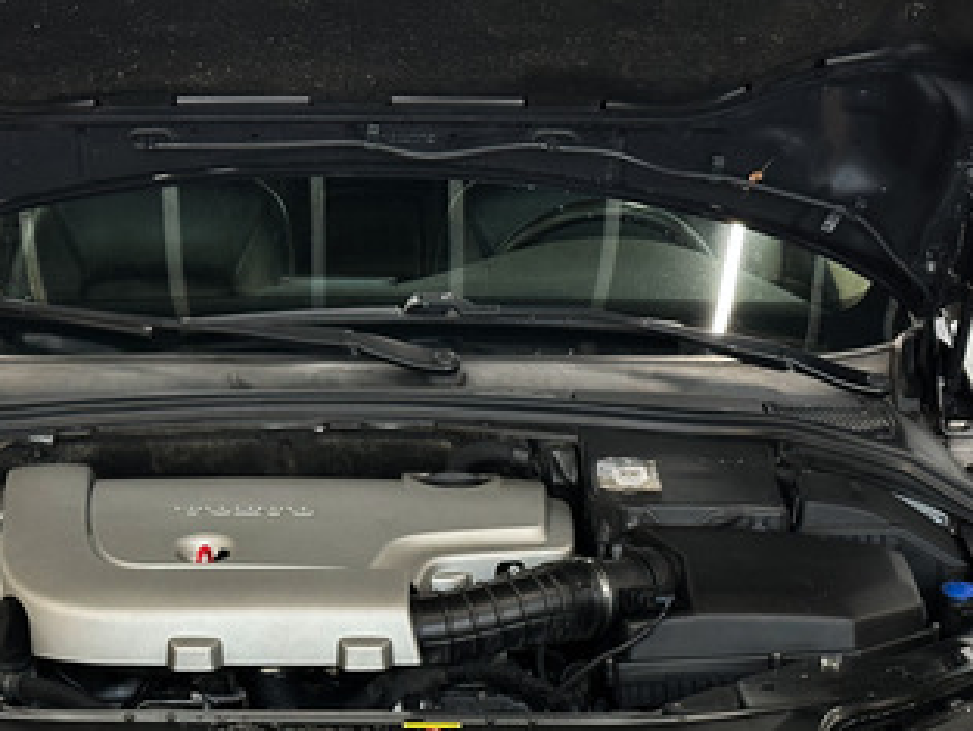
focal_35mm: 92
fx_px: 2587
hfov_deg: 21.2
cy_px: 675
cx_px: 351
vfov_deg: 15.9
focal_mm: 6.86
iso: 250
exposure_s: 1/50
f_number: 1.8
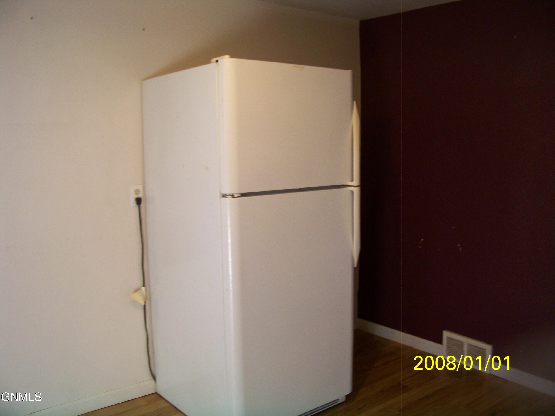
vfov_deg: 42.9
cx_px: 278
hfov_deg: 55.4
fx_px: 529
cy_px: 208
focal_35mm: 33
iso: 160
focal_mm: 5.85
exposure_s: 1/30
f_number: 2.8
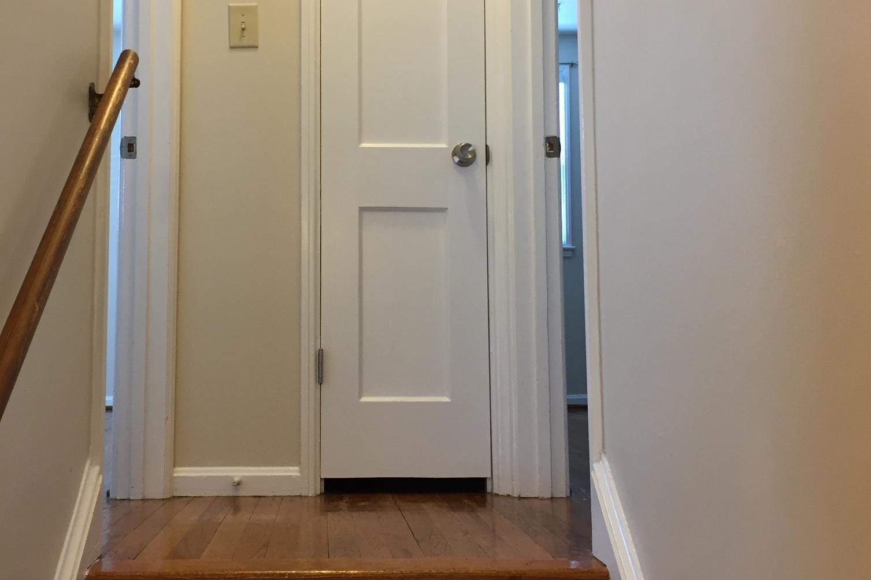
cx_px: 347
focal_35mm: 41
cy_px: 250
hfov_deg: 47.1
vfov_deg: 32.6
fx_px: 992
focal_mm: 4.15
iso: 80
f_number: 2.2
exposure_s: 1/30
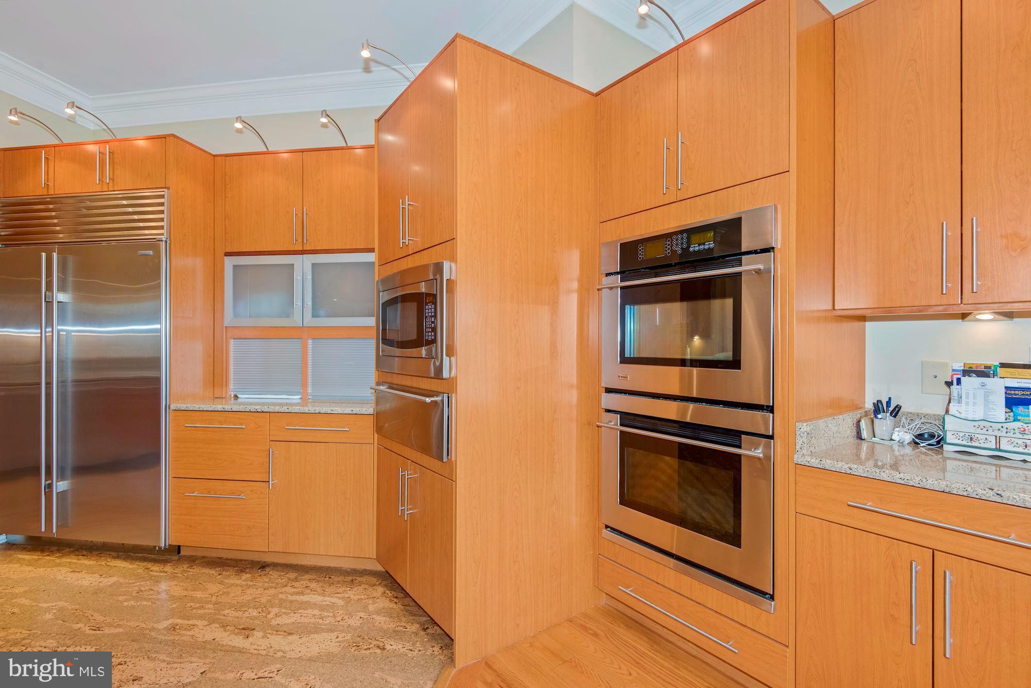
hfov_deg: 96.7
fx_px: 458
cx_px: 516
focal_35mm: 16
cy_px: 344
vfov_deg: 73.8
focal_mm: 16
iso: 200
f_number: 8
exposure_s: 1/60
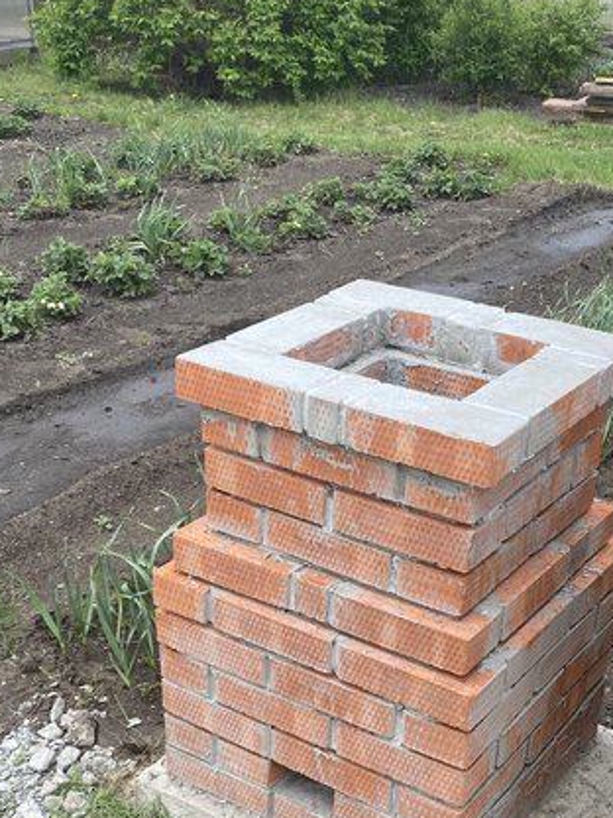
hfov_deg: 29.1
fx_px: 1181
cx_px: 362
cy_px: 623
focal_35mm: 50
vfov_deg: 37.2
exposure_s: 1/981
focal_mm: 4.25
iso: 32
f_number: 1.8
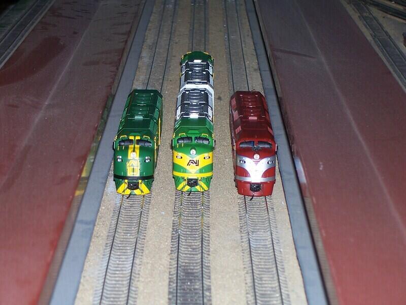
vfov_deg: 12.1
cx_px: 203
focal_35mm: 122
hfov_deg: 16.1
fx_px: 1431
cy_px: 152
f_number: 4
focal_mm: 21
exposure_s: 1/125
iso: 80
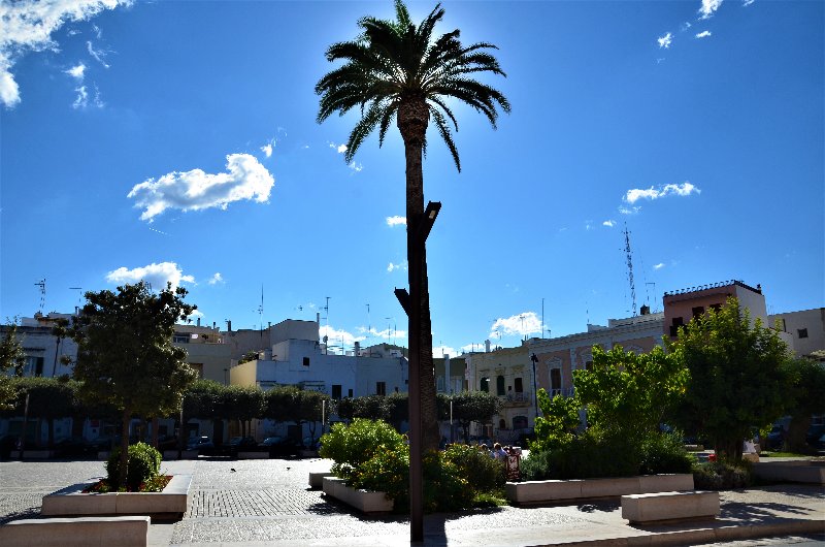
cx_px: 412
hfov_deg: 67.5
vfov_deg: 47.7
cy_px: 274
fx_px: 618
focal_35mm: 27
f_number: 10
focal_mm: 18
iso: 320
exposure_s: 1/320
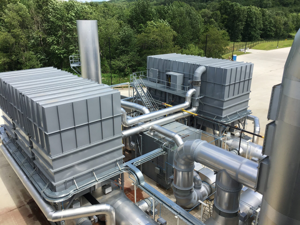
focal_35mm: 29
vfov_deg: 48.2
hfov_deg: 61.7
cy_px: 112
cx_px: 150
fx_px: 251
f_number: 2.2
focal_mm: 4.15
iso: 25
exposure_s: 1/1538
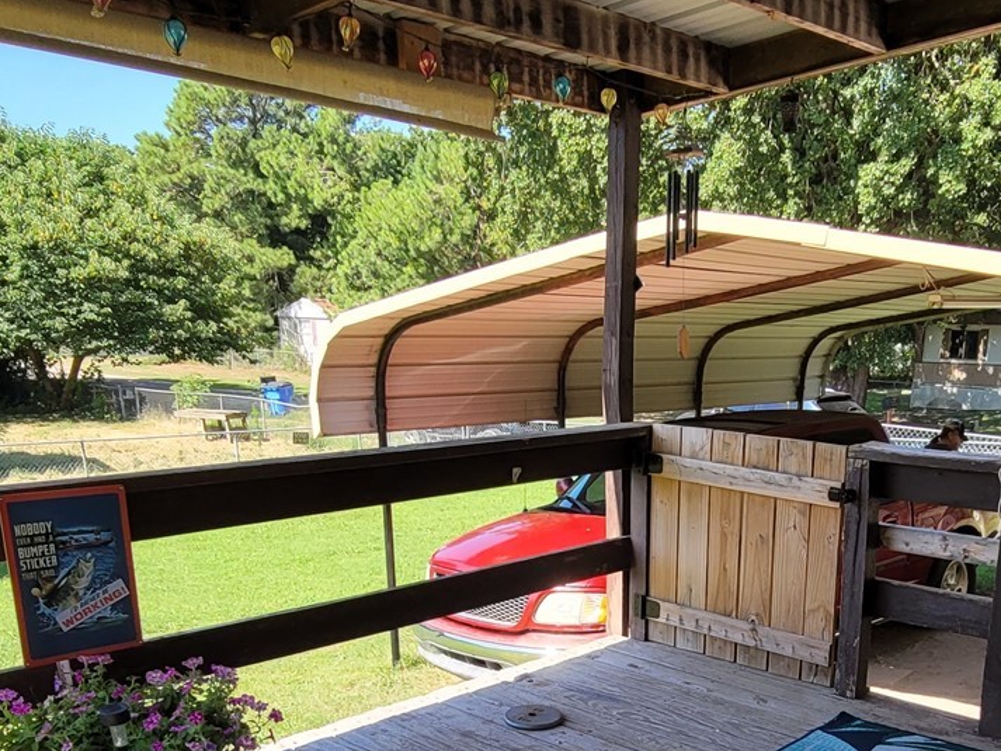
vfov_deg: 37.8
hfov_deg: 51.8
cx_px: 651
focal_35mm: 35
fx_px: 1012
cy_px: 688
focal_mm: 2.2
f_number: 2.2
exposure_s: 1/500
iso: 64
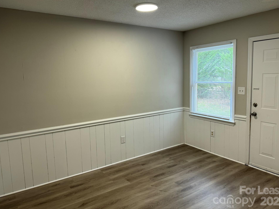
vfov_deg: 53.1
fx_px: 210
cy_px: 100
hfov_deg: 67.3
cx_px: 145
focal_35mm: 26
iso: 100
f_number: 1.78
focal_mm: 6.76
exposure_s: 1/120
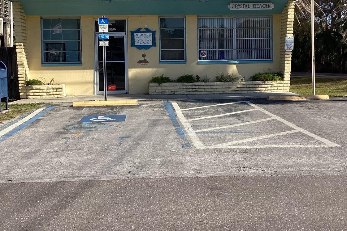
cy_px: 61
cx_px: 173
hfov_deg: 42.7
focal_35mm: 46
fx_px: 443
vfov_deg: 28.9
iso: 25
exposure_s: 1/1087
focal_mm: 3.3
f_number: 2.4
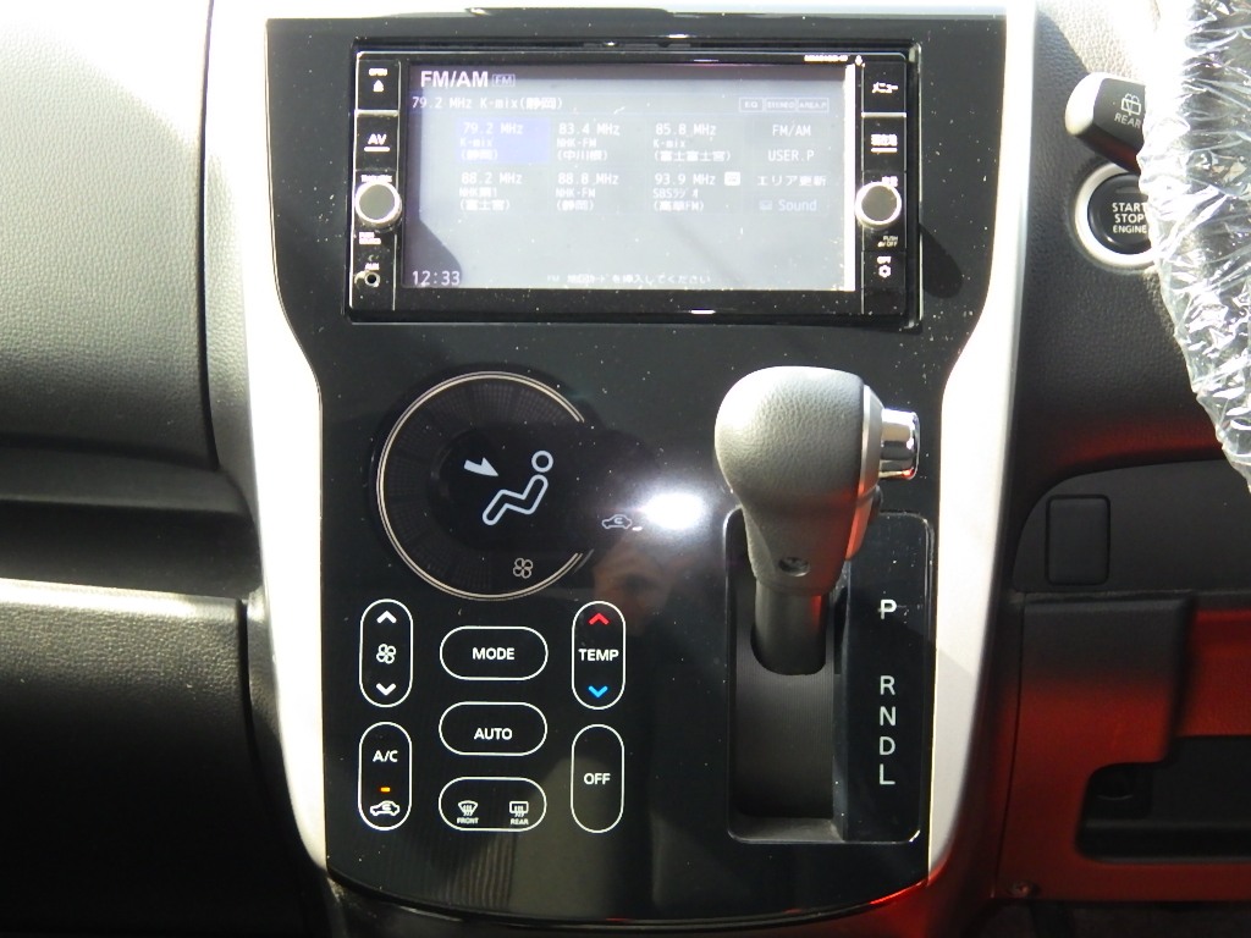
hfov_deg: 25.3
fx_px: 2783
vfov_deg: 19.1
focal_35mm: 77
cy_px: 469
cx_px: 626
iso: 500
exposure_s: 1/80
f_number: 4.8
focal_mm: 13.7
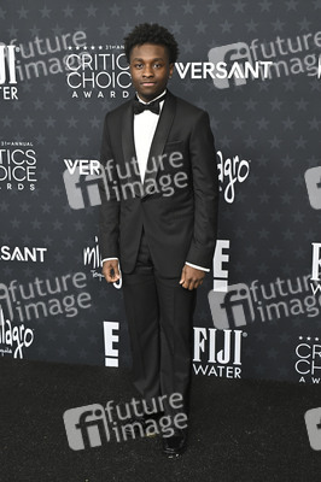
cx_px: 160
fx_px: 603
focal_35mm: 45
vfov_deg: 43.6
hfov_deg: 29.8
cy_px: 241
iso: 1250
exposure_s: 1/320
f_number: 5
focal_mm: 45
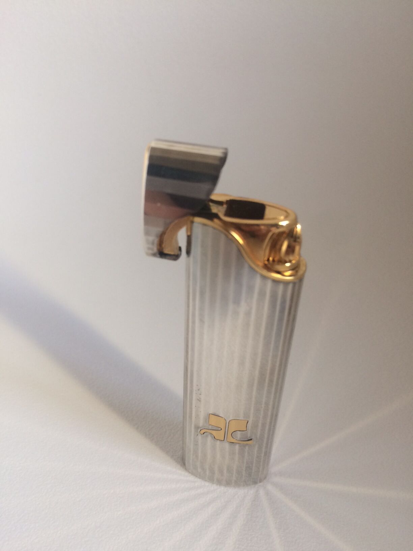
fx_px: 461
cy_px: 276
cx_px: 206
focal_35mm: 29
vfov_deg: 61.7
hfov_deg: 48.2
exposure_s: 1/33
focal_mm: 4.15
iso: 40
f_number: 2.2
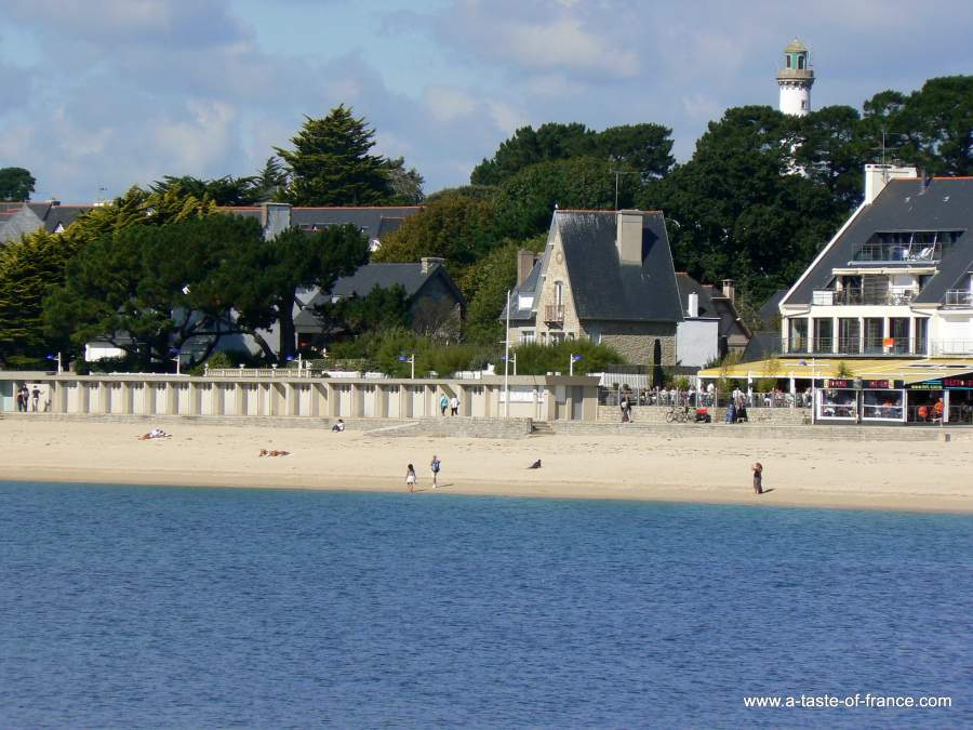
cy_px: 365
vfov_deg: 4.8
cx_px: 486
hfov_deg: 6.4
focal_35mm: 311
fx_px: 8742
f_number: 8
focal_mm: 51.8
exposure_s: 1/500
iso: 80
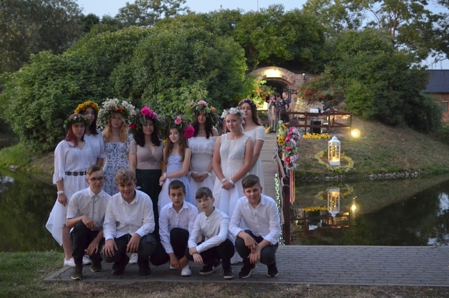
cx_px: 224
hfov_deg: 37.9
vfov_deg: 25.7
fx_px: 654
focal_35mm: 52
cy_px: 149
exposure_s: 1/25
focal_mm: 35
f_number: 2
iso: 1600
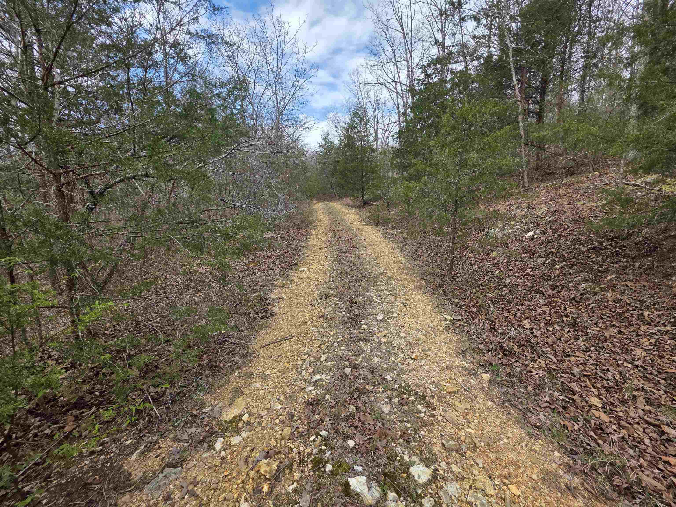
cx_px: 338
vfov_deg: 89.9
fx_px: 254
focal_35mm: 13
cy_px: 254
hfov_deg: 106.2
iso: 40
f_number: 1.9
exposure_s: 1/612
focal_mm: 2.2
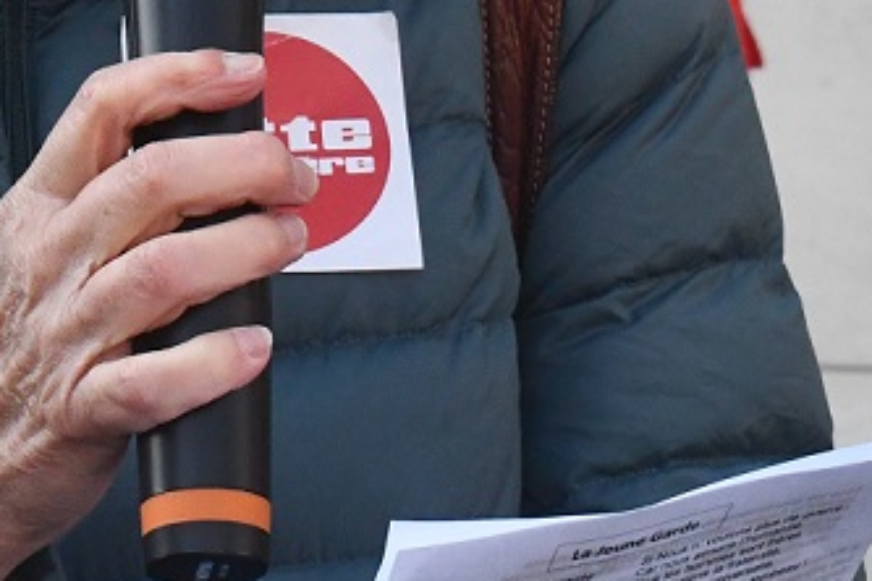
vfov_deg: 4.7
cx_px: 68
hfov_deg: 7.1
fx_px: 6975
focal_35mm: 288
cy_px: -254
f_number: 14
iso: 2500
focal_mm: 55
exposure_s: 1/800
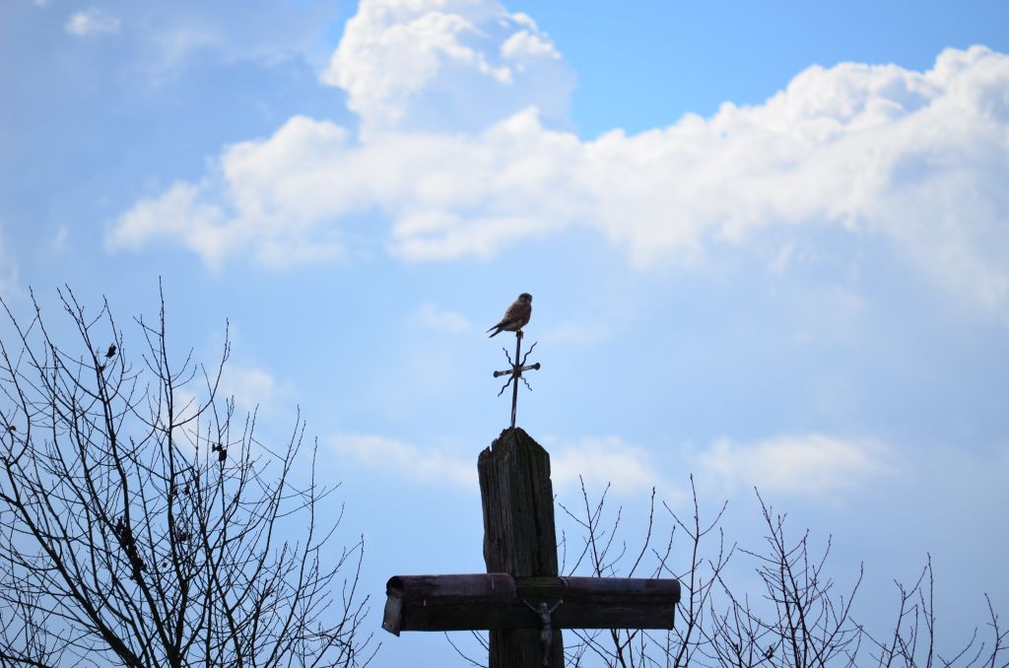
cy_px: 334
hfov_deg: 6.9
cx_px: 504
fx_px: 8390
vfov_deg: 4.6
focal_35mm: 300
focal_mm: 200
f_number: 5.6
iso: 200
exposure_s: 1/1000
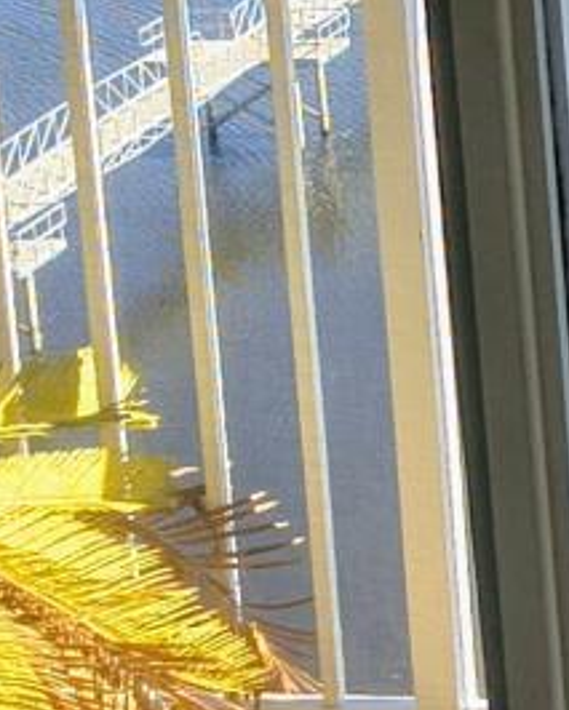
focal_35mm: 176
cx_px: 1525
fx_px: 3703
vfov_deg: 10.9
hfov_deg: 7.9
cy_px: 16
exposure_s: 1/484
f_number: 1.8
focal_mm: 5.56
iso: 101
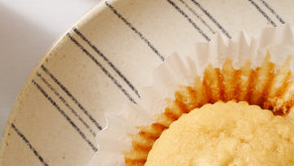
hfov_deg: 5.3
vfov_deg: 3.0
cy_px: -222
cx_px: 261
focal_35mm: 406
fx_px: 3167
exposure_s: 1/160
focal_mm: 70
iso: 100
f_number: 13
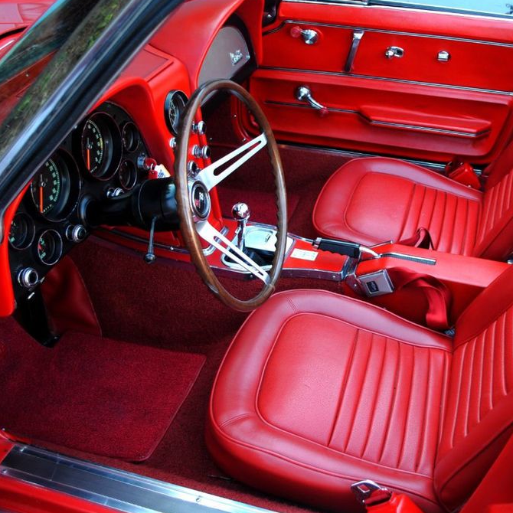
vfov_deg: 42.8
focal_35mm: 39
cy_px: 253
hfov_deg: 42.4
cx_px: 329
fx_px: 654
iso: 200
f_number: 3.8
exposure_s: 1/50
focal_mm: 20
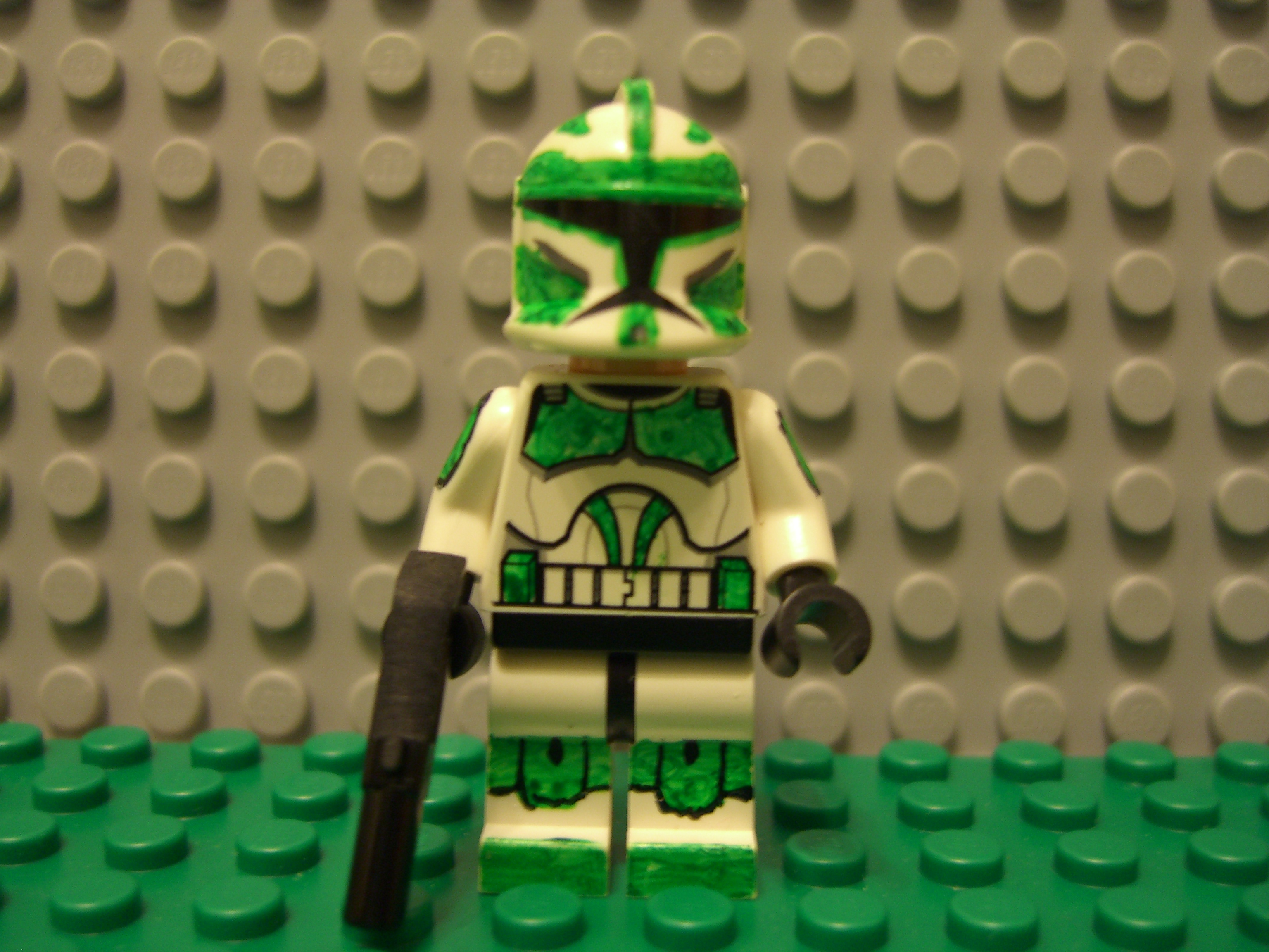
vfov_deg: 37.7
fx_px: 1393
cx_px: 634
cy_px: 476
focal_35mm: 38
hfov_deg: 49.0
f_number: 2.8
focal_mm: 7.9
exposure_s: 1/8
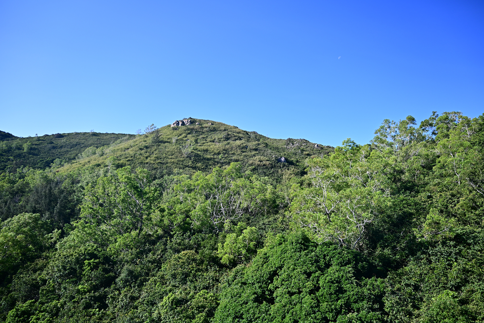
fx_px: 323
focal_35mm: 24
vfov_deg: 53.1
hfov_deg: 73.7
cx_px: 242
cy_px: 162
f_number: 4
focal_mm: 24
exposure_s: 1/250
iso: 100
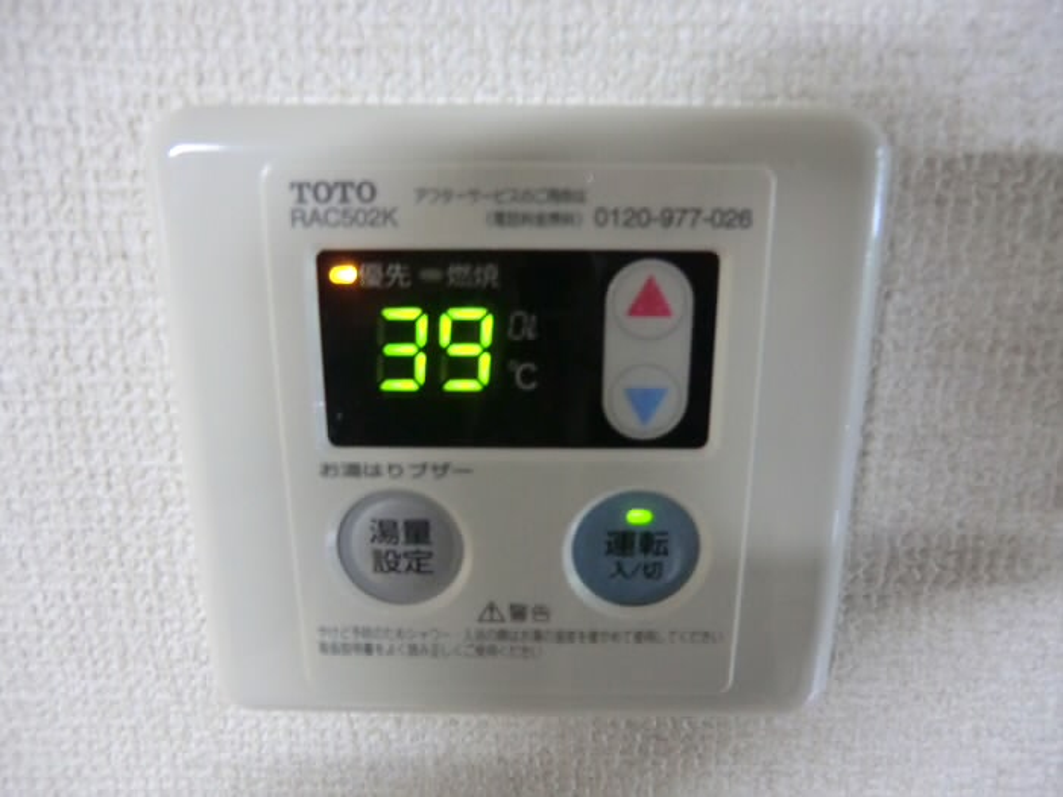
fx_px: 737
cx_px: 532
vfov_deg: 56.8
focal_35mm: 24
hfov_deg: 71.6
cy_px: 398
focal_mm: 4.3
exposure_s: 1/15
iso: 800
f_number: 3.2
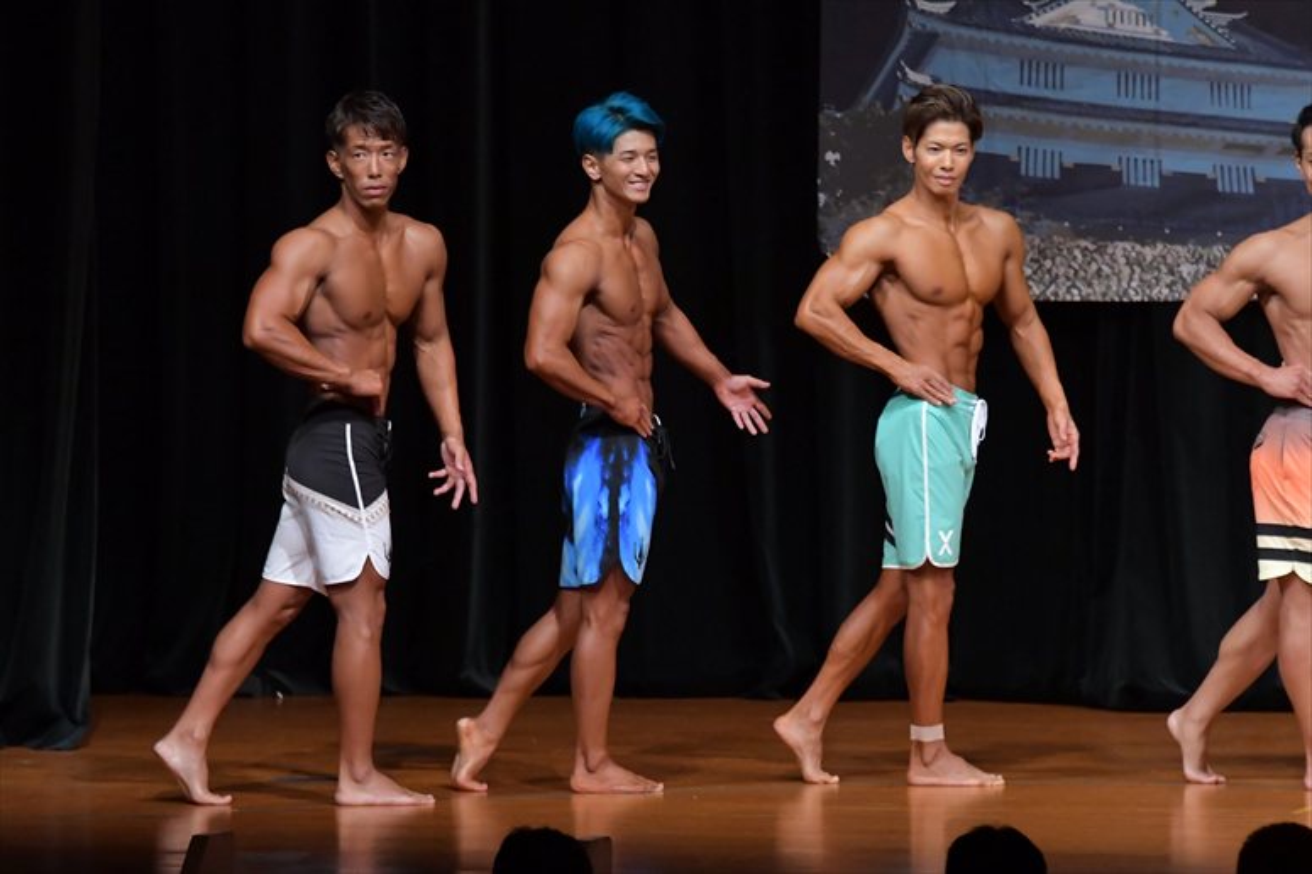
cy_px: 437
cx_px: 656
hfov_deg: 7.6
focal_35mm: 270
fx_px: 9835
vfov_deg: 5.1
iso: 5000
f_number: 5.6
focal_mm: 180
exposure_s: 1/400
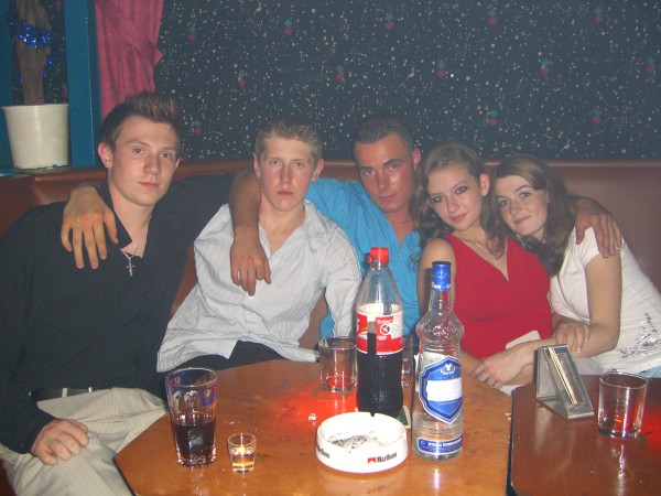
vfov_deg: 37.7
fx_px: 726
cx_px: 330
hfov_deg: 49.0
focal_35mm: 38
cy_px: 248
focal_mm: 7.9
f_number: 2.8
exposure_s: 1/60
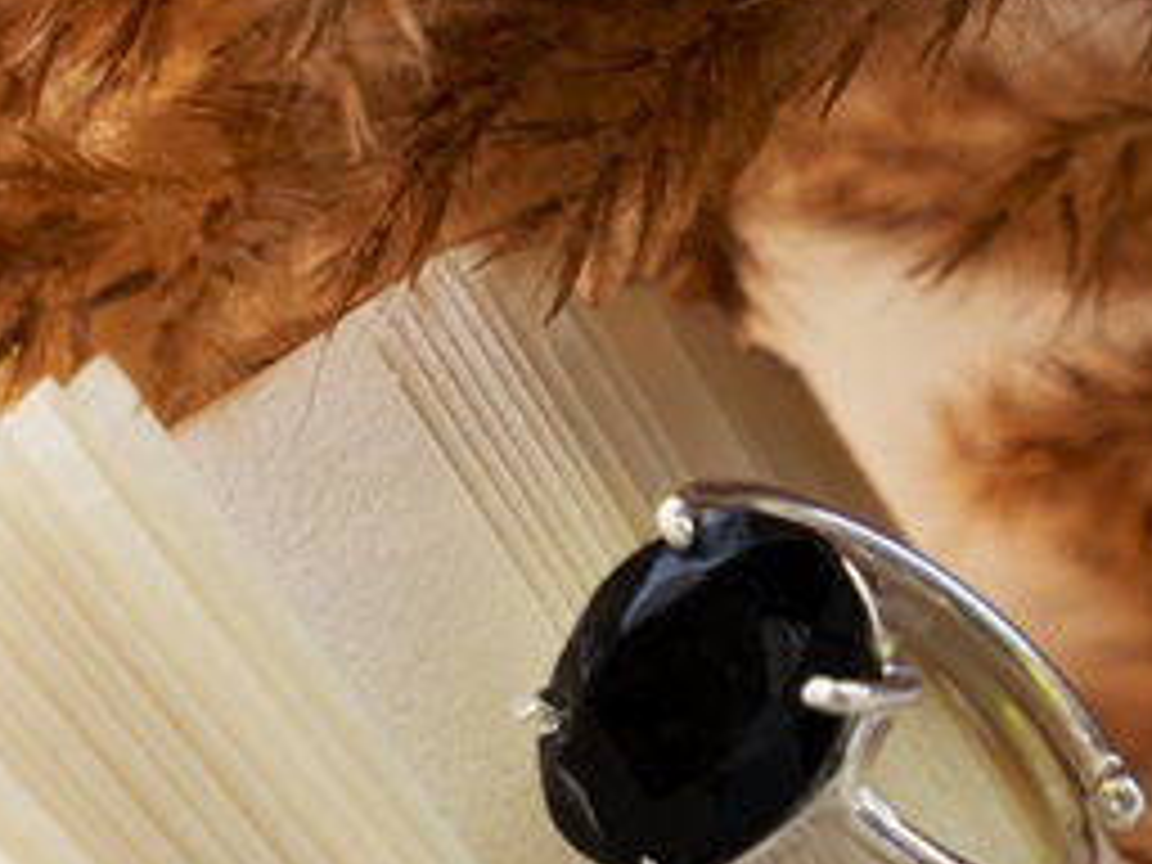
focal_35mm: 171
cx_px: 801
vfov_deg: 8.7
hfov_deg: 11.5
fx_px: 5691
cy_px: 731
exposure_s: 1/125
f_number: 7.1
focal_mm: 70
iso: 320
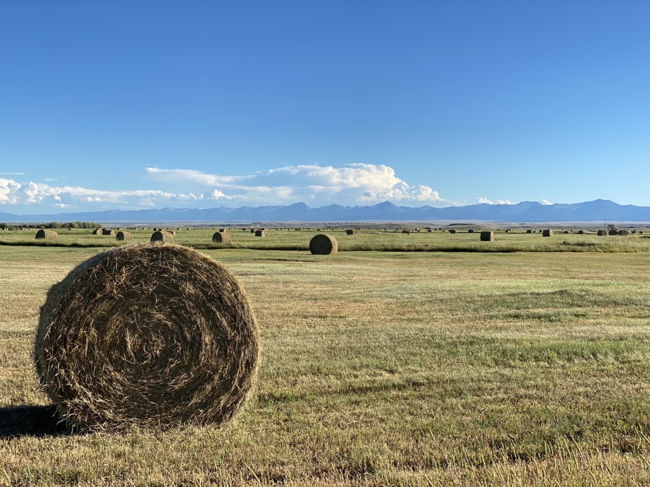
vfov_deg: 28.0
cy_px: 244
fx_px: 976
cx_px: 325
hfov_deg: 36.8
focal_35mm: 52
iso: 20
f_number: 2
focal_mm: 6
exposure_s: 1/1370
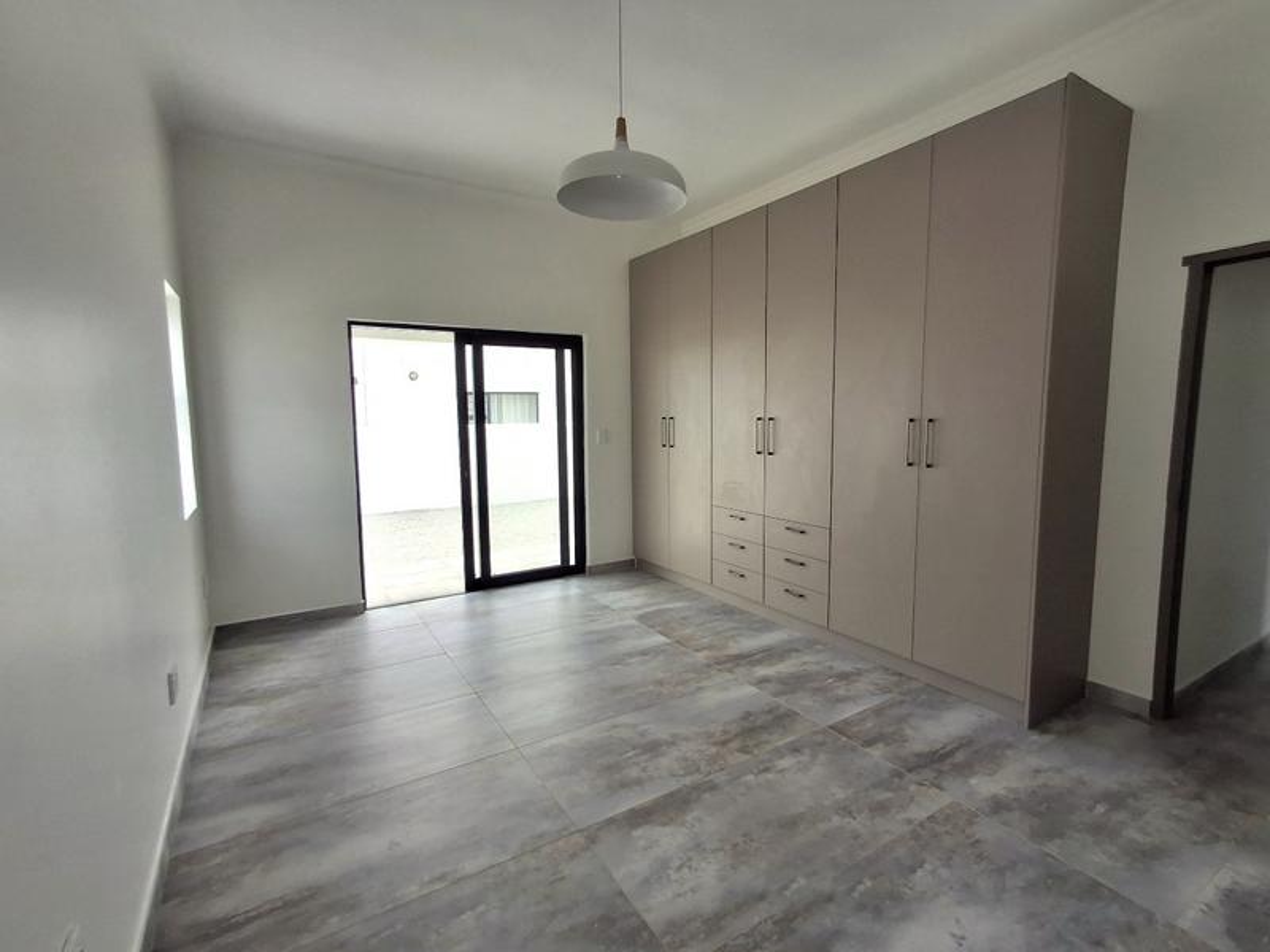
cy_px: 476
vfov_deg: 78.1
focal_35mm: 16
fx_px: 587
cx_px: 635
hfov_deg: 94.5
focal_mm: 1.64
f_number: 2.2
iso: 40
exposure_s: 1/526
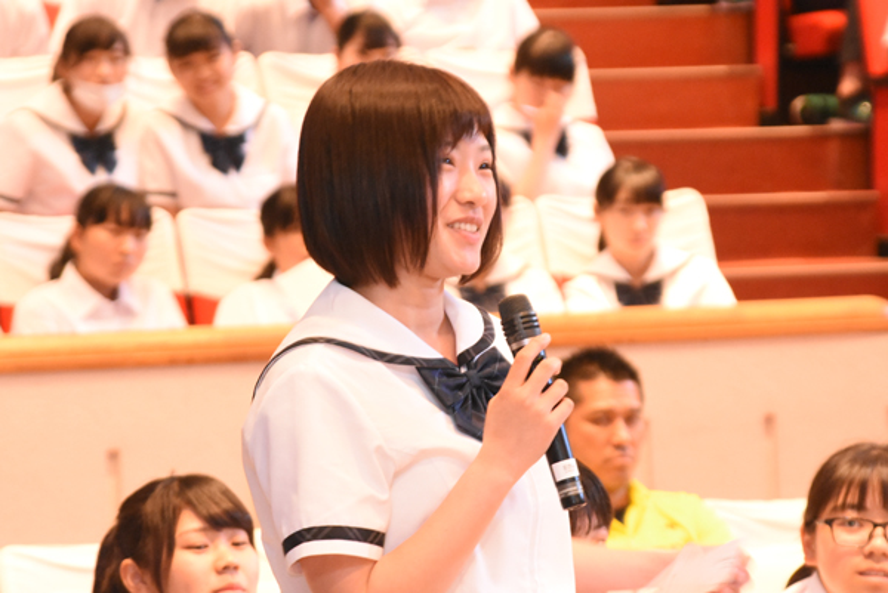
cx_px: 444
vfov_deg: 7.6
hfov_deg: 11.4
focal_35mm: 180
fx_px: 4443
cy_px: 296
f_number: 6.3
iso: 6400
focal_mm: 120
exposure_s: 1/50
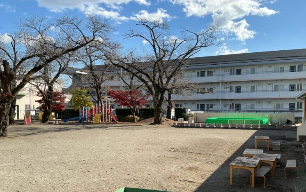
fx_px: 275
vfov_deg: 38.1
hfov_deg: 58.1
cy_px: 120
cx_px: 155
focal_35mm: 33
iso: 25
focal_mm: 3
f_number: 1.8
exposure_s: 1/1311
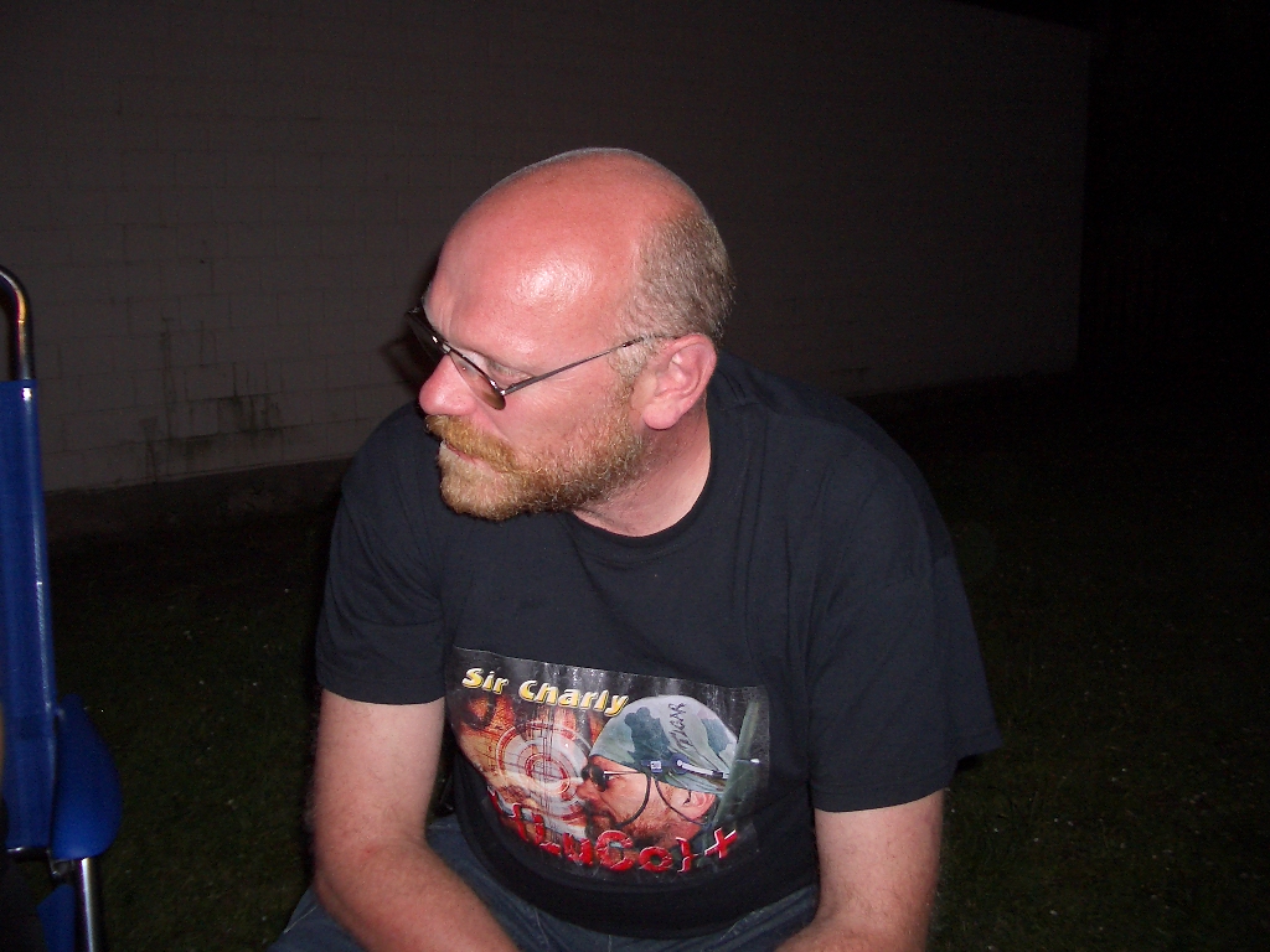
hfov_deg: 52.6
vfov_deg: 40.7
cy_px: 476
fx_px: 1284
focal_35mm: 35
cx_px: 635
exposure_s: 1/40
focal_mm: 5.8
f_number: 2.6
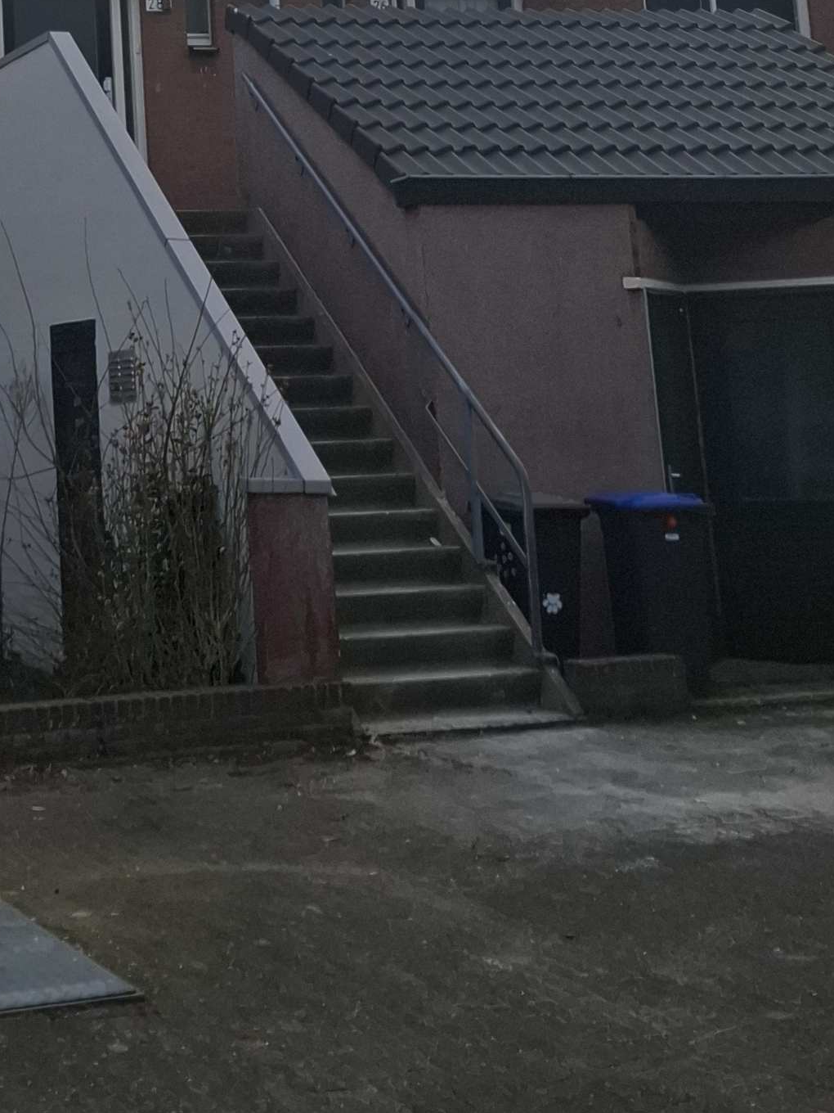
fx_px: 2217
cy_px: -38
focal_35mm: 69
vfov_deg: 26.4
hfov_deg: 20.8
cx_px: 61
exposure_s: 1/688
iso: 50
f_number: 1.8
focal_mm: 5.54
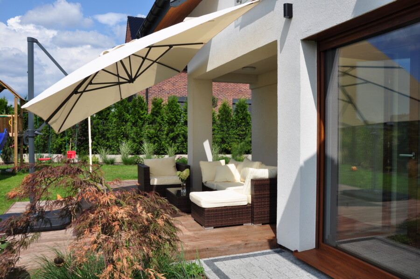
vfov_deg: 41.6
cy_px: 140
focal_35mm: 32
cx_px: 210
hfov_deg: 59.5
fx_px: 367
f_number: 10
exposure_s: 1/400
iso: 200
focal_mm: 21
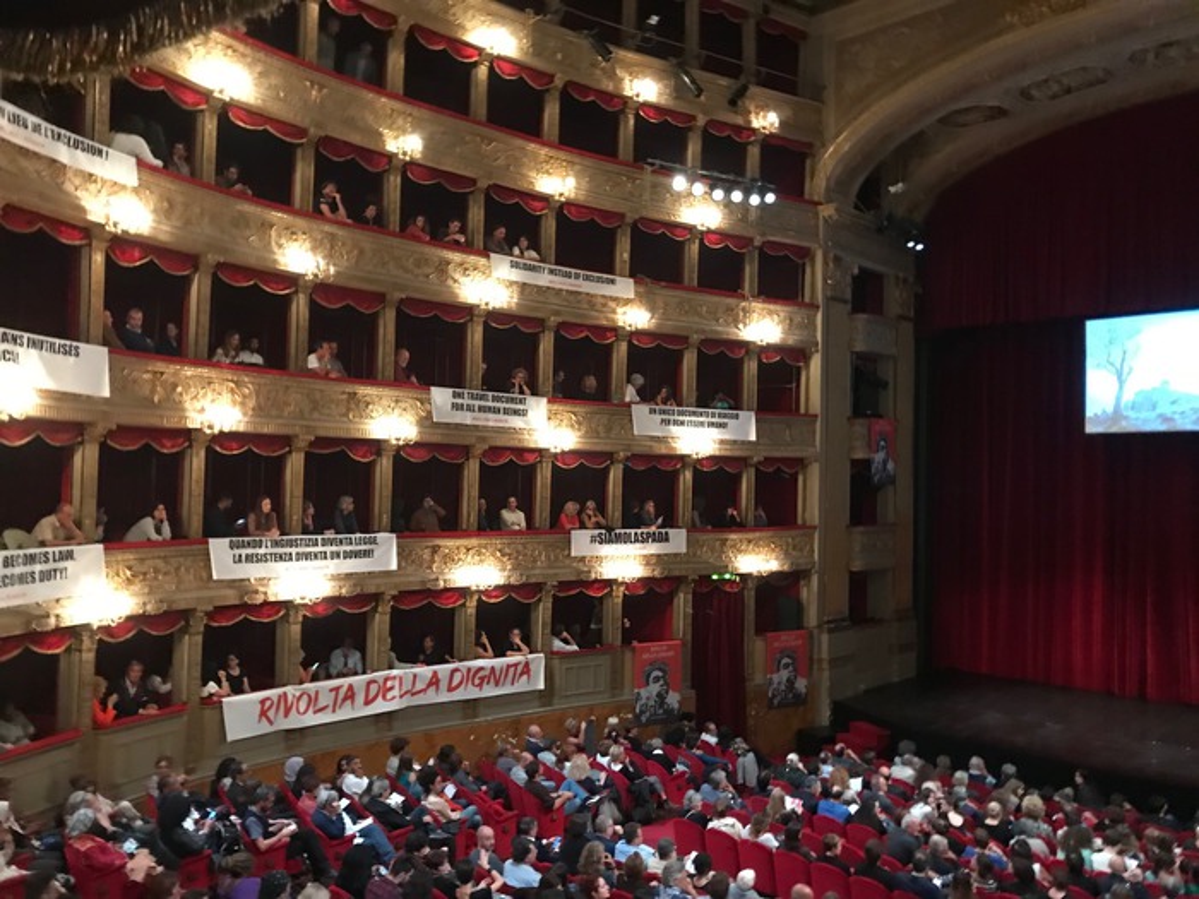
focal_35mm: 28
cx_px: 600
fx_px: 970
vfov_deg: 49.7
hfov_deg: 63.4
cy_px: 450
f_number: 1.8
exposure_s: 1/6
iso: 80
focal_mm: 3.99
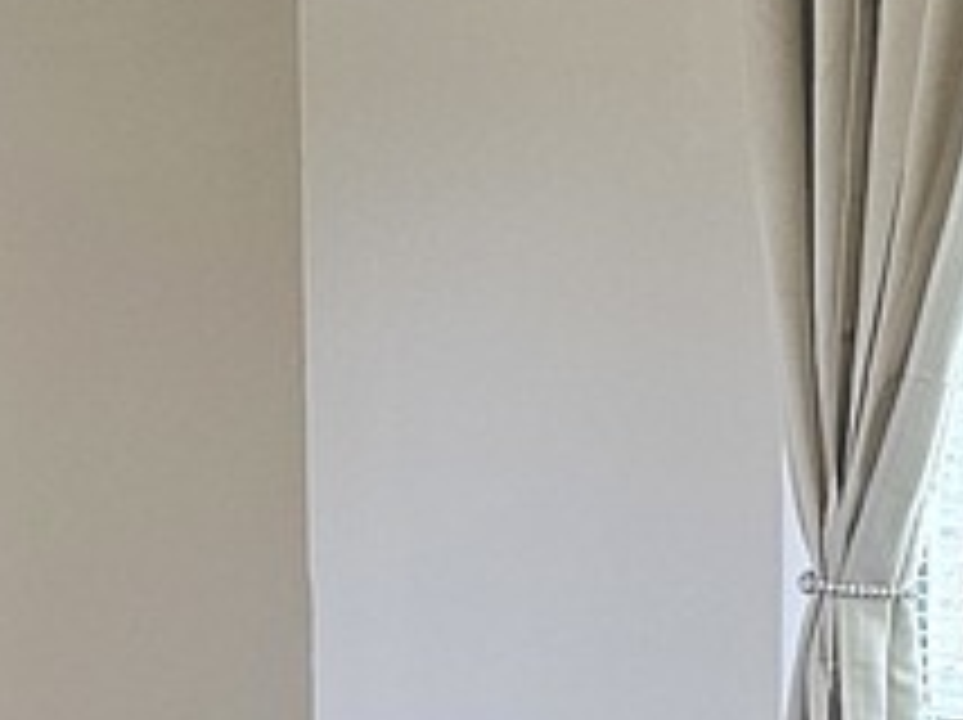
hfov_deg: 12.7
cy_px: 1066
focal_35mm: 155
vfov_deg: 9.3
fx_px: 4307
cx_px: 198
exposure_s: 1/120
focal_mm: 6.3
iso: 200
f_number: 1.7
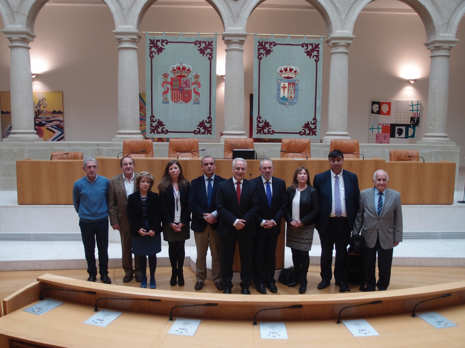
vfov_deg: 44.2
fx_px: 430
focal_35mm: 32
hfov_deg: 56.8
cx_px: 232
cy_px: 174
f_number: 1.9
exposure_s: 1/80
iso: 125
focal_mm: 6.87
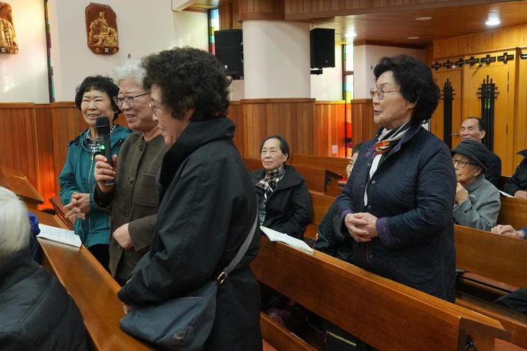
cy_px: 176
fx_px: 571
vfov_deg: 34.2
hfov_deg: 49.6
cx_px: 264
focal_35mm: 39
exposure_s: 1/100
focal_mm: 26
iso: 4000
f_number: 6.3
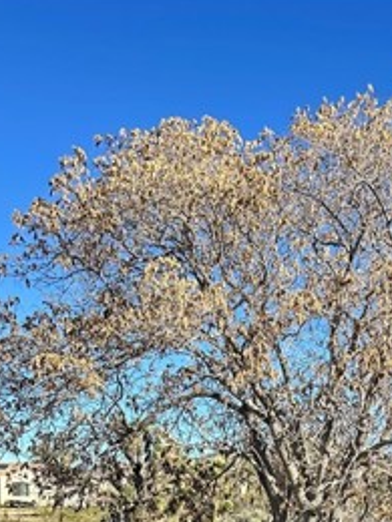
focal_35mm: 64
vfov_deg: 26.7
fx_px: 966
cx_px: 229
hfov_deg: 22.9
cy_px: 630
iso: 50
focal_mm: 5.7
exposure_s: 1/2045
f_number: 1.5
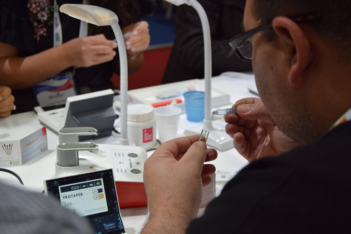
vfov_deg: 20.2
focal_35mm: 68
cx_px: 176
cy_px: 117
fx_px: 658
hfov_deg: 29.9
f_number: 5.6
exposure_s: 1/125
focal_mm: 45
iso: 400
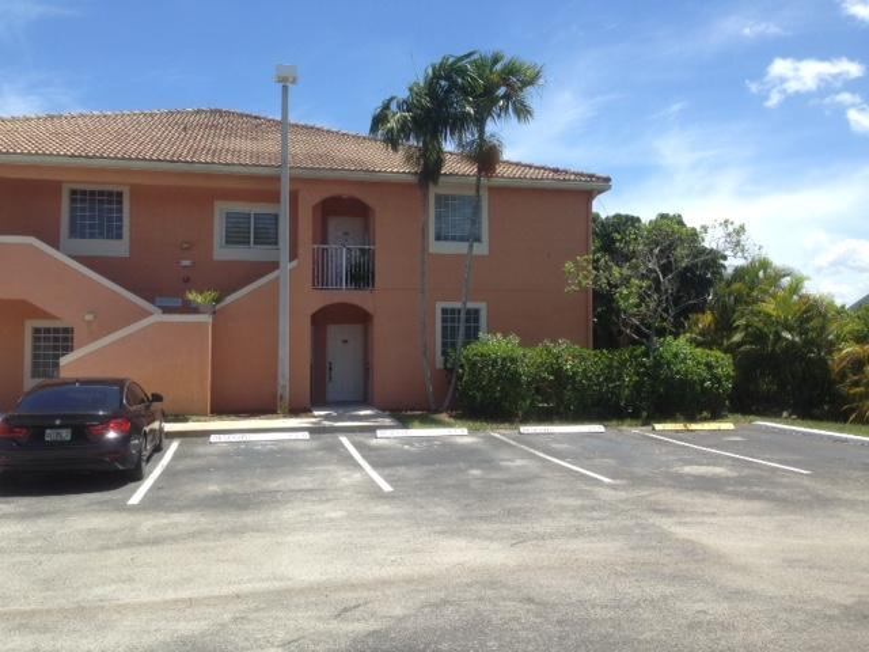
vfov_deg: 42.9
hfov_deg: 55.4
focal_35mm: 33
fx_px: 828
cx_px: 434
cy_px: 326
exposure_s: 1/1063
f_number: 2.4
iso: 50
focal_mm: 4.12
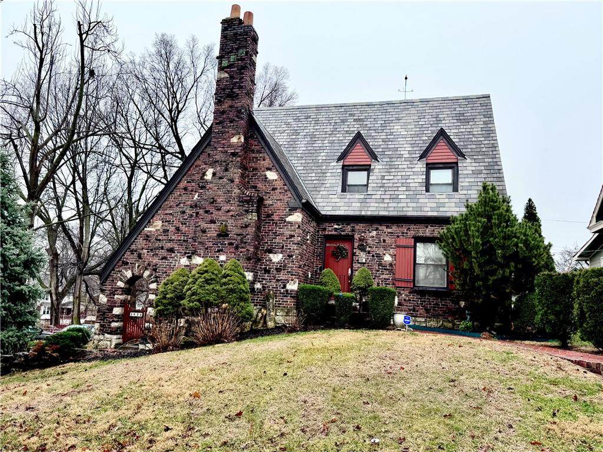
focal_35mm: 24
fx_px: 418
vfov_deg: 56.8
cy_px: 226
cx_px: 302
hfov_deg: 71.6
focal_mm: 6.76
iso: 80
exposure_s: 1/425
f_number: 1.78
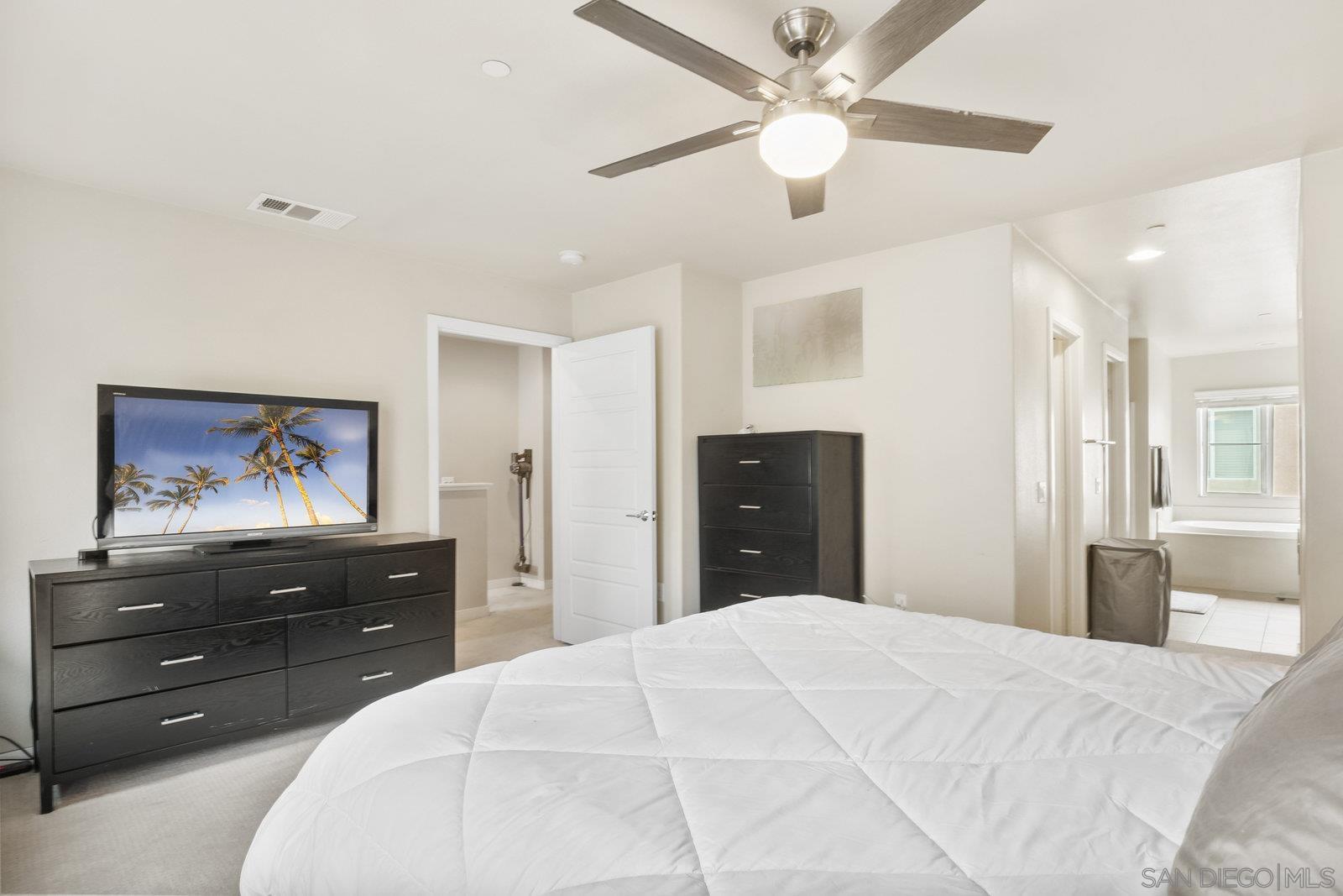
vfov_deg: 70.5
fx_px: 634
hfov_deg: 93.3
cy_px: 448
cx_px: 672
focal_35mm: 17
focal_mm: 11.5
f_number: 13
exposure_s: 2.5
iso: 200
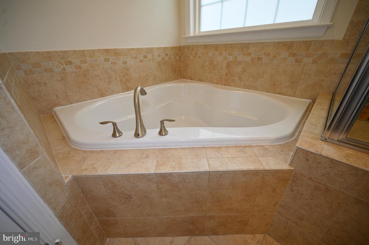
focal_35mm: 14
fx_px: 143
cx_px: 184
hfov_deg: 104.3
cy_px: 122
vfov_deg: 81.1
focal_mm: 14
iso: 160
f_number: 4
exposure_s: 1/100
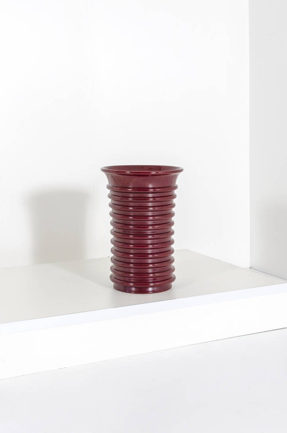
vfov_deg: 37.9
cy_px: 216
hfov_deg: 25.6
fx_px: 631
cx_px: 144
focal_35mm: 52
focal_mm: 35
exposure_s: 1/160
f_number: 16
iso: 100
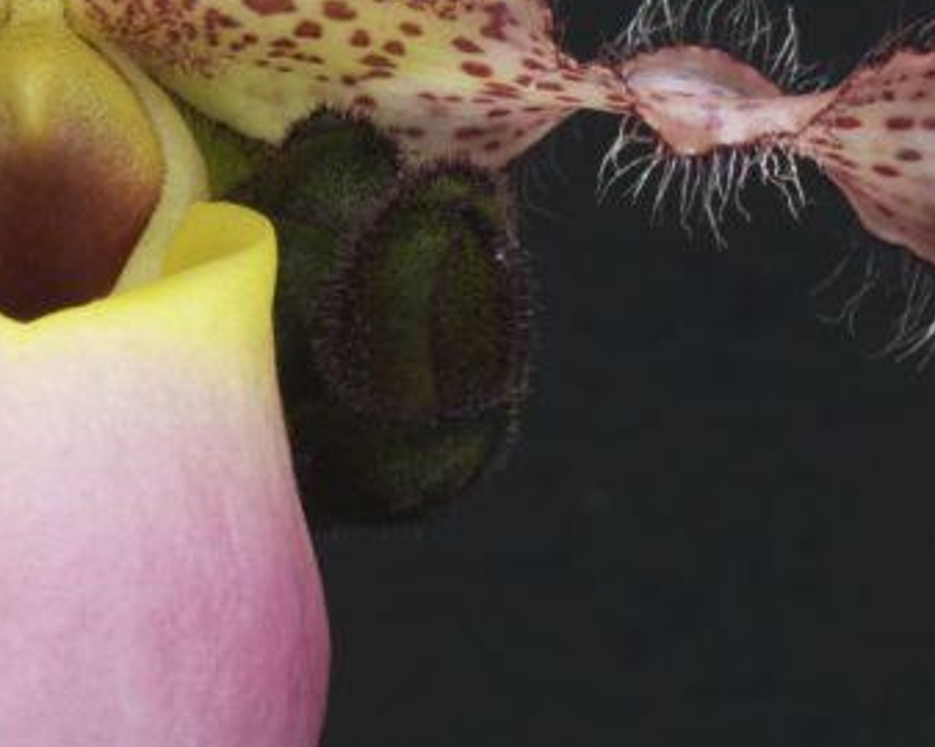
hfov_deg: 7.5
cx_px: 64
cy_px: 245
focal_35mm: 256
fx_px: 7080
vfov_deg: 6.0
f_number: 22
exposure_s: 1/5
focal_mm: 90
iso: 160
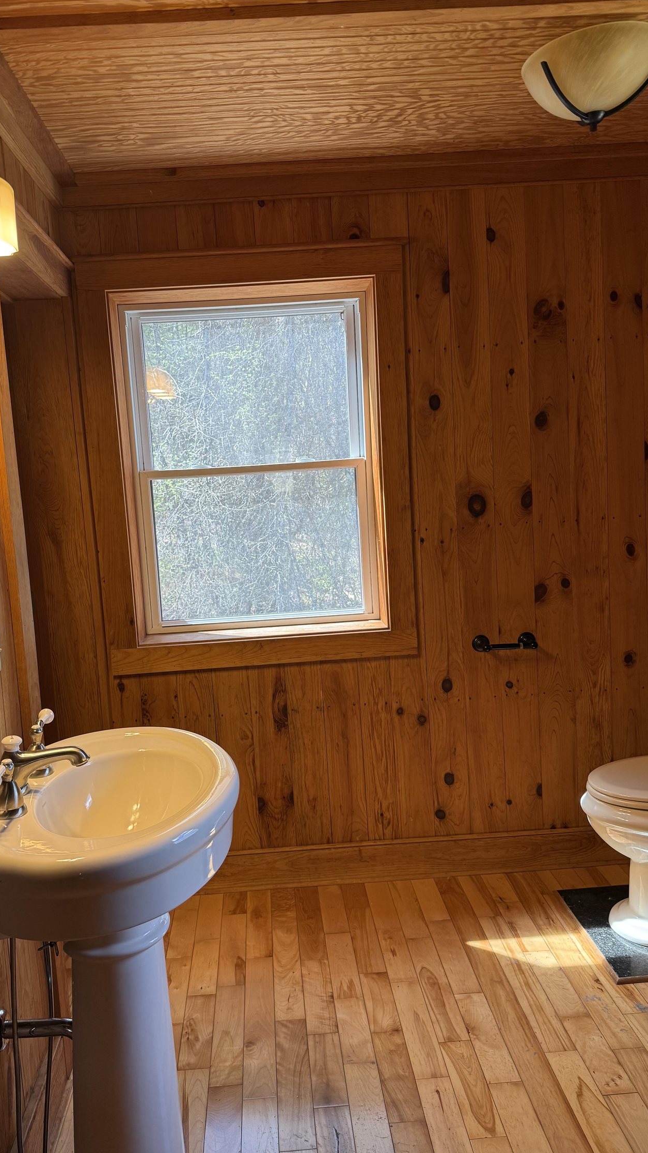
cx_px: 286
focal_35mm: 27
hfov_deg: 42.8
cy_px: 578
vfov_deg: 69.9
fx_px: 825
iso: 125
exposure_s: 1/120
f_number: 1.78
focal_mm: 6.76
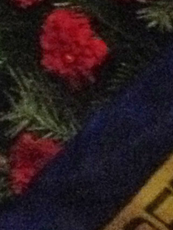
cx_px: -460
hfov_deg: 5.1
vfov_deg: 6.7
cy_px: -470
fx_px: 1792
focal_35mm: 269
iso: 800
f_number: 2.4
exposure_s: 1/15
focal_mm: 4.28
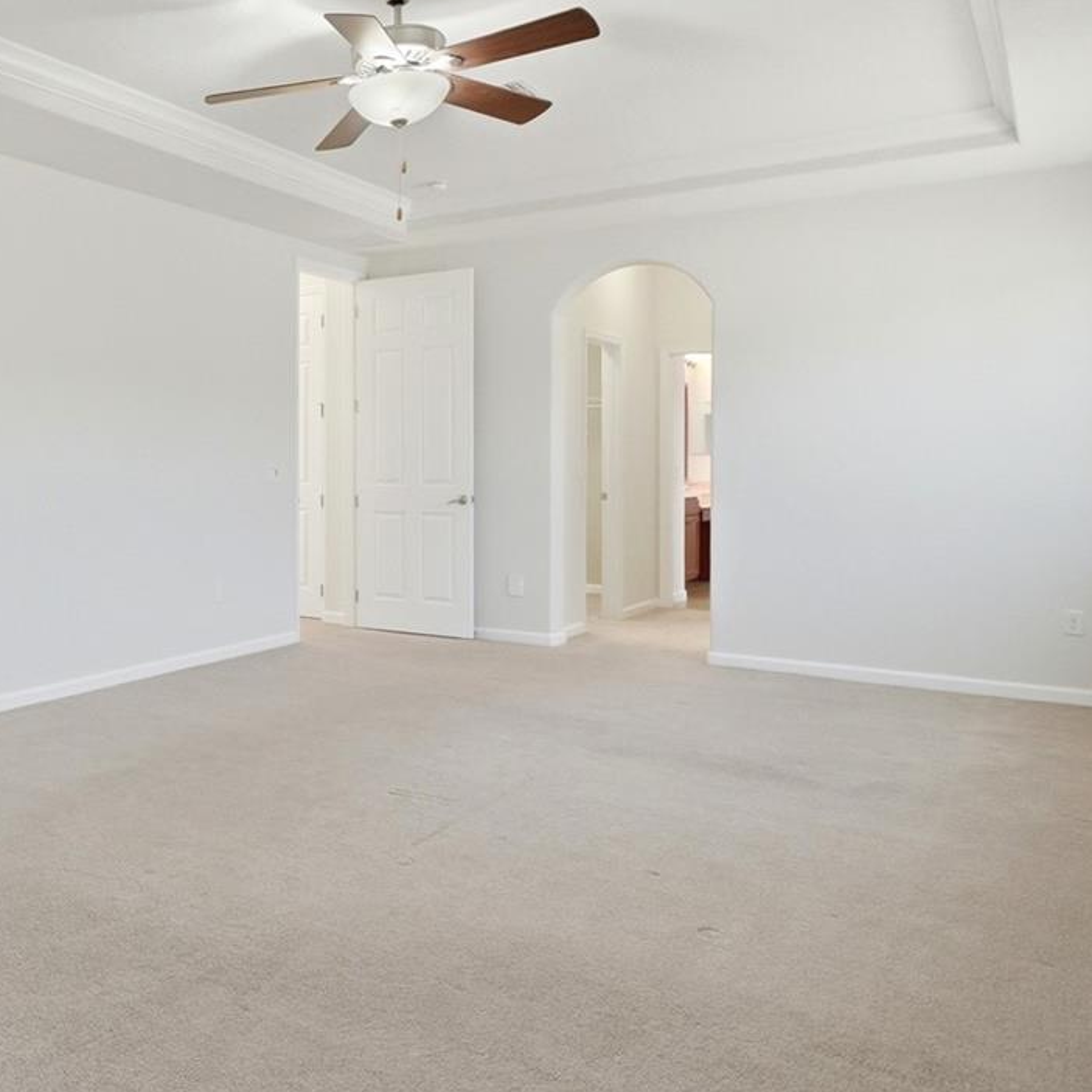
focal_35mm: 29
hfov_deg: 49.0
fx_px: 1035
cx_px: 89
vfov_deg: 55.5
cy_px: 490
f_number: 7.1
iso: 100
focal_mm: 10
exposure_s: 1/50
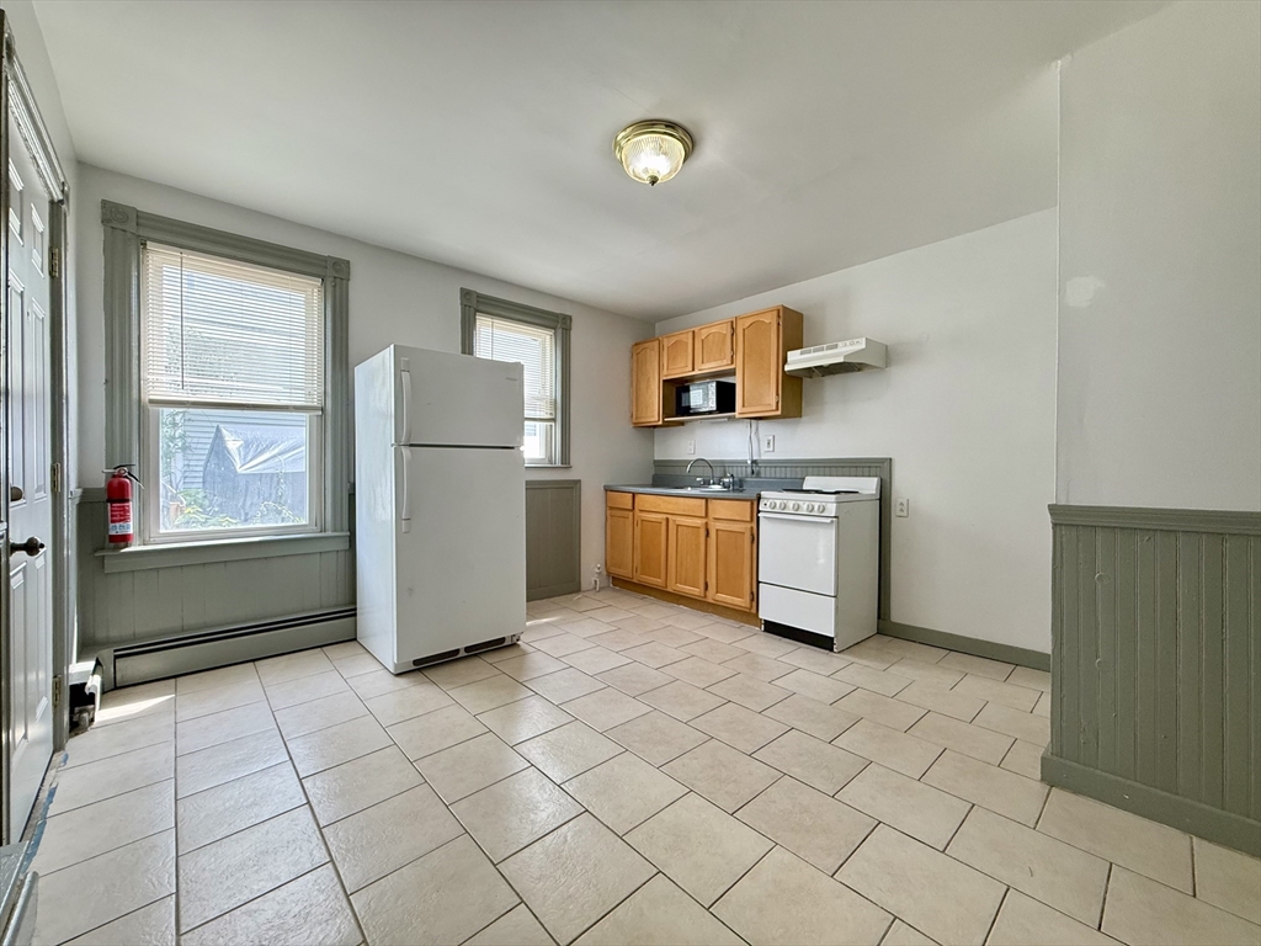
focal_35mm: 14
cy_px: 473
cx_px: 630
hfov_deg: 102.1
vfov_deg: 85.7
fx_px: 510
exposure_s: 1/120
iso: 250
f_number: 2.2
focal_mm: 2.22
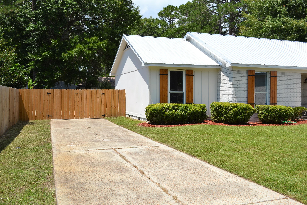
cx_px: 154
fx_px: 307
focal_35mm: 36
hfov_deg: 53.1
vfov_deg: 36.9
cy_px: 102
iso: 100
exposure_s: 1/250
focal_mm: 24
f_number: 8
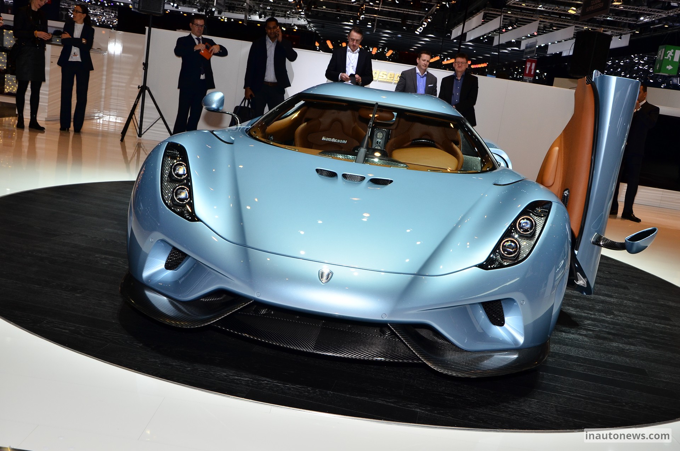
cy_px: 226
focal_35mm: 36
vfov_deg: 36.7
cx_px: 340
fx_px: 679
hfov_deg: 53.2
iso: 320
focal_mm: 24
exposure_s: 1/200
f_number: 6.3
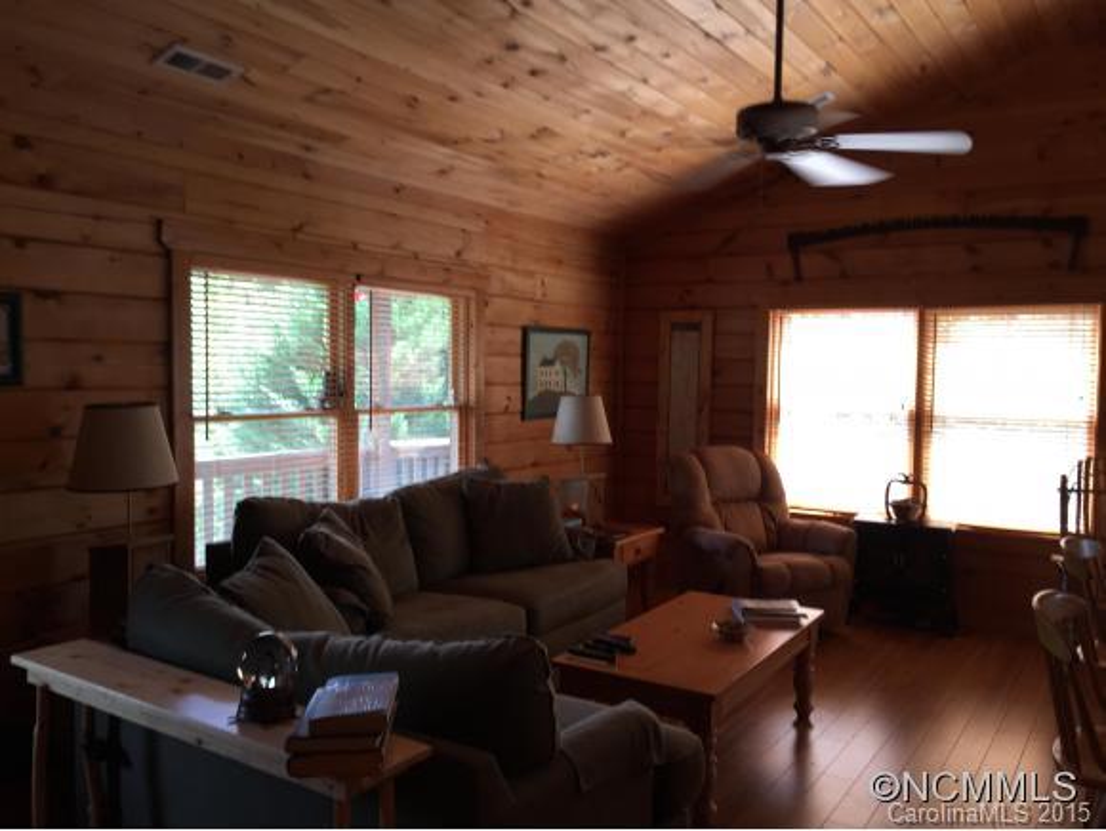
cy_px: 416
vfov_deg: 48.3
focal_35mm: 29
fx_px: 927
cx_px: 553
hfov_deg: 61.6
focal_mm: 4.15
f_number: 2.2
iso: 32
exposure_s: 1/40
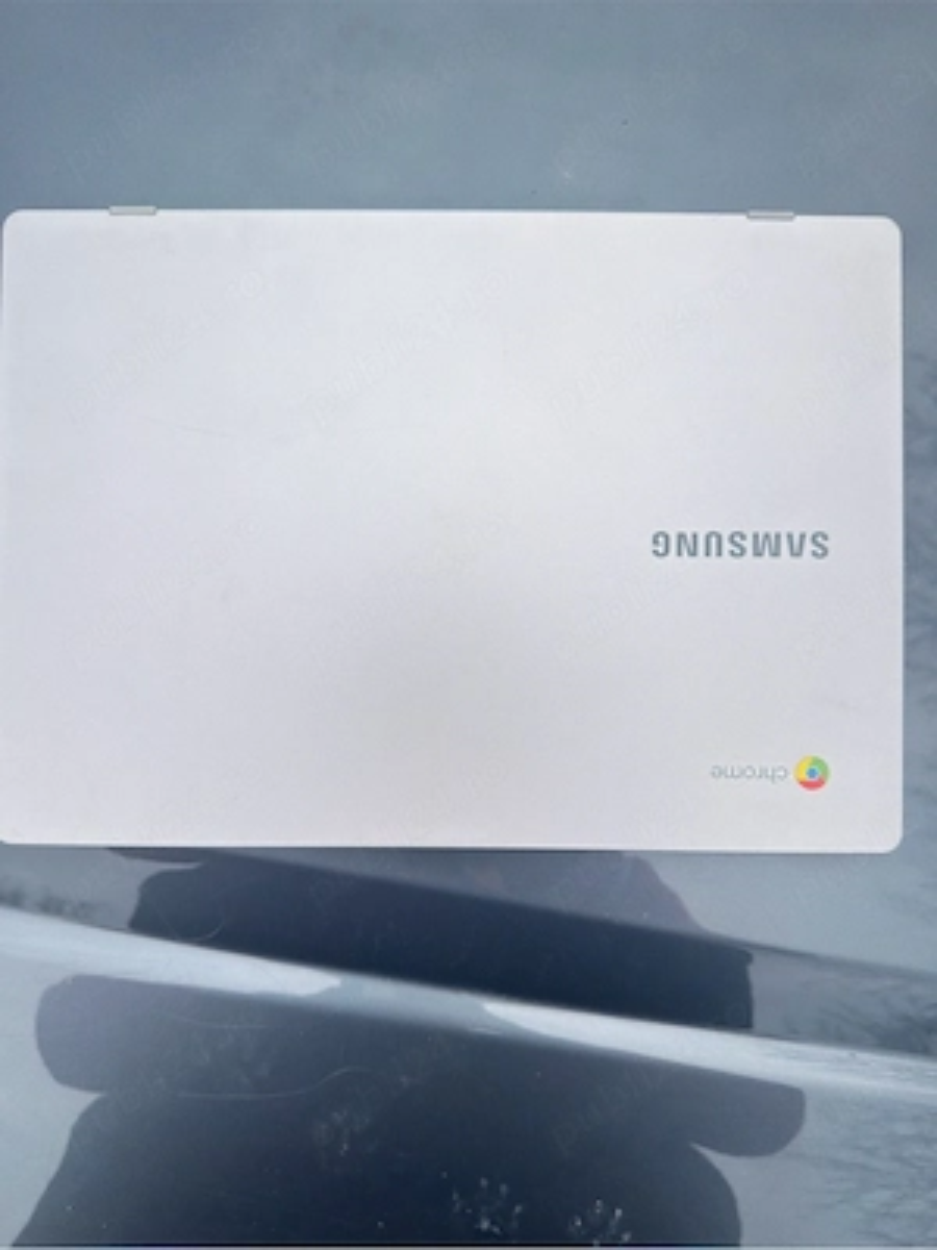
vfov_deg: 69.4
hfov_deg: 54.9
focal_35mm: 25
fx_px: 902
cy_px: 625
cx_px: 468
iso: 100
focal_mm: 6.76
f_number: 1.78
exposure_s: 1/320
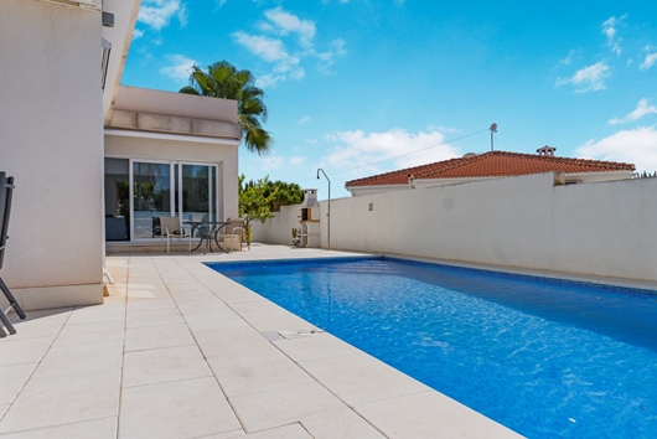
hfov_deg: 73.7
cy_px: 220
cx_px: 328
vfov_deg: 53.2
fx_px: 438
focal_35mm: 24
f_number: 9
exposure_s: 1/800
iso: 125
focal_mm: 16
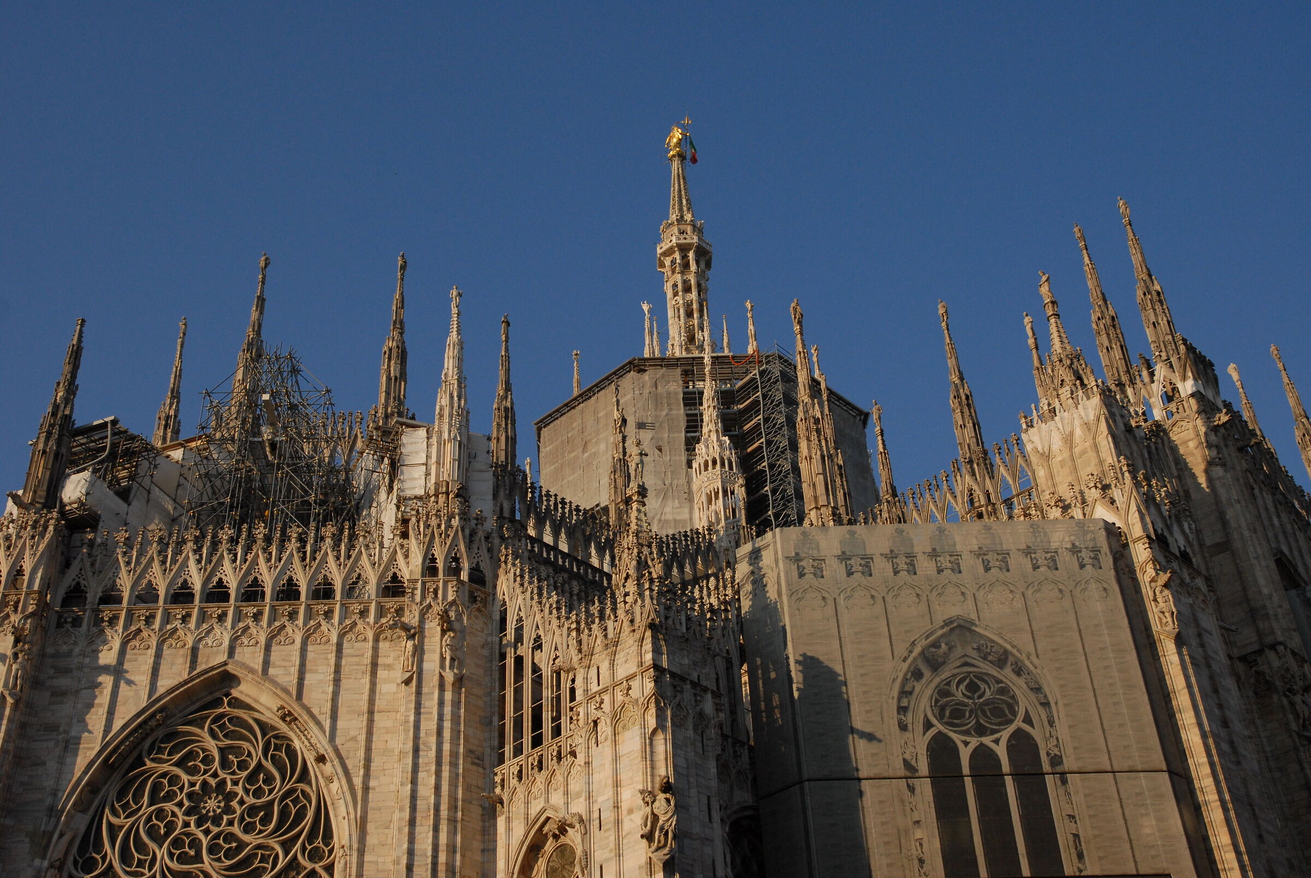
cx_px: 656
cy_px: 439
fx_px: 1531
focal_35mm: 42
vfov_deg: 32.0
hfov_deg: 46.3
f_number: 6.3
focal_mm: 28
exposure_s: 1/1250
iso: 400
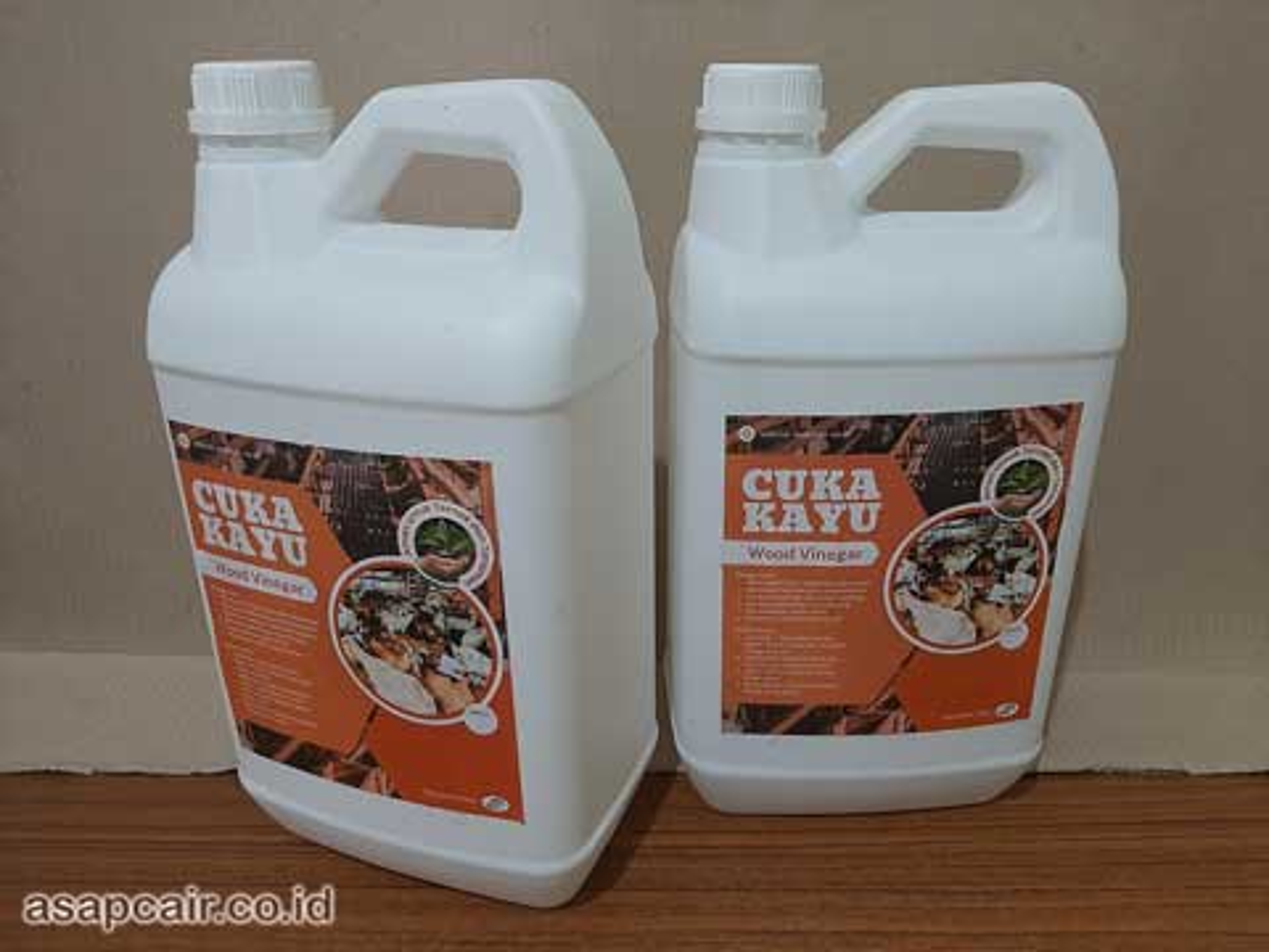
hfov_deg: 65.3
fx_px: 990
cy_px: 476
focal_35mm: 27
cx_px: 634
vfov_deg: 51.4
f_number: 1.7
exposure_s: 1/25
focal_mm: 3.93
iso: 320
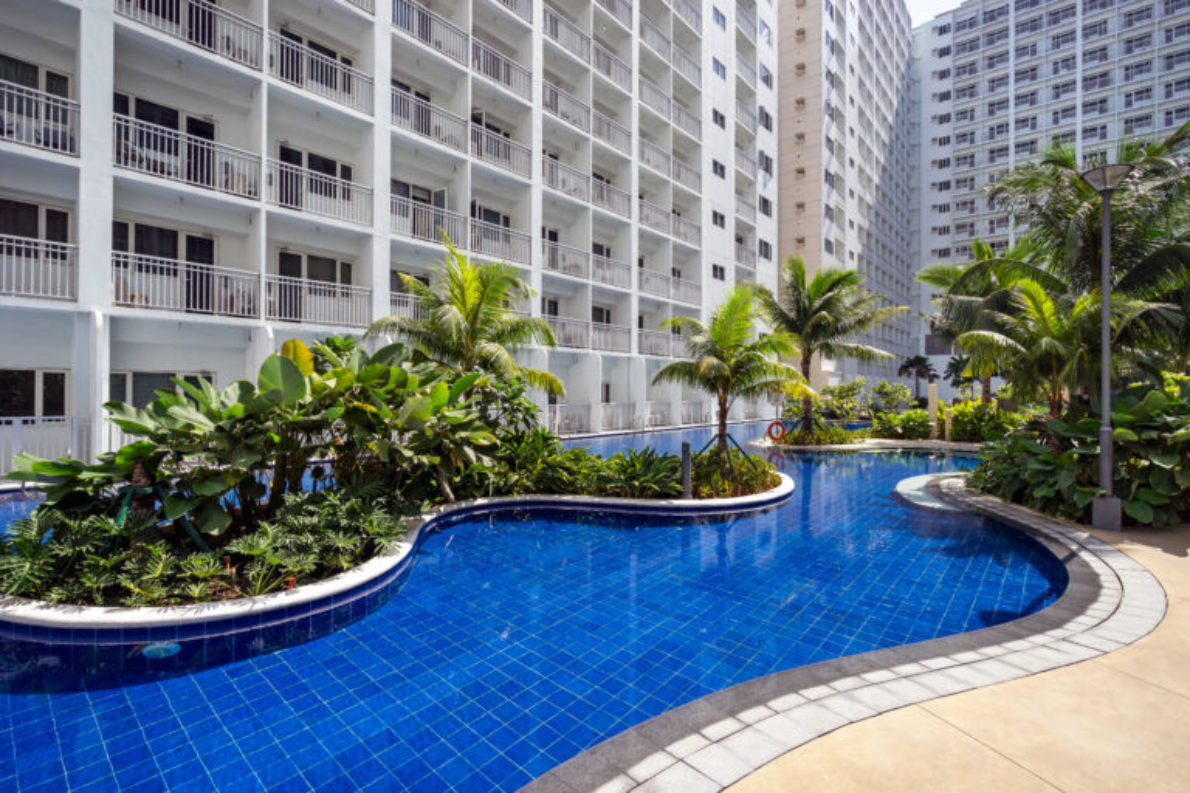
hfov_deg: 96.7
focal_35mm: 16
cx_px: 595
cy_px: 396
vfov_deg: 73.7
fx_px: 529
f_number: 9
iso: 400
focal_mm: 16
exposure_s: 1/800
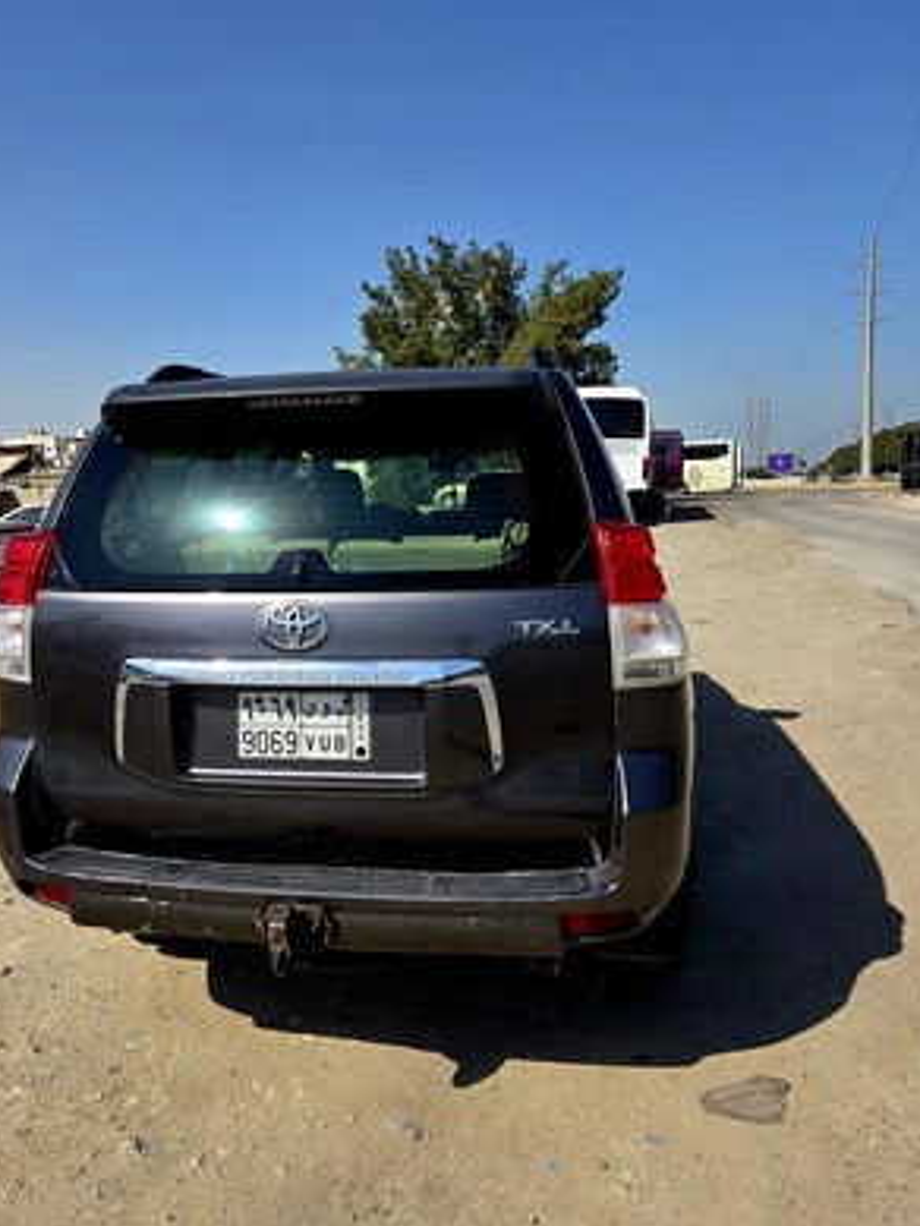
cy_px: 588
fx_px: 956
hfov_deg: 51.3
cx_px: 414
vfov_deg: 65.3
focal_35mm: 27
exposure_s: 1/10000
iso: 80
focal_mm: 5.4
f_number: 1.8
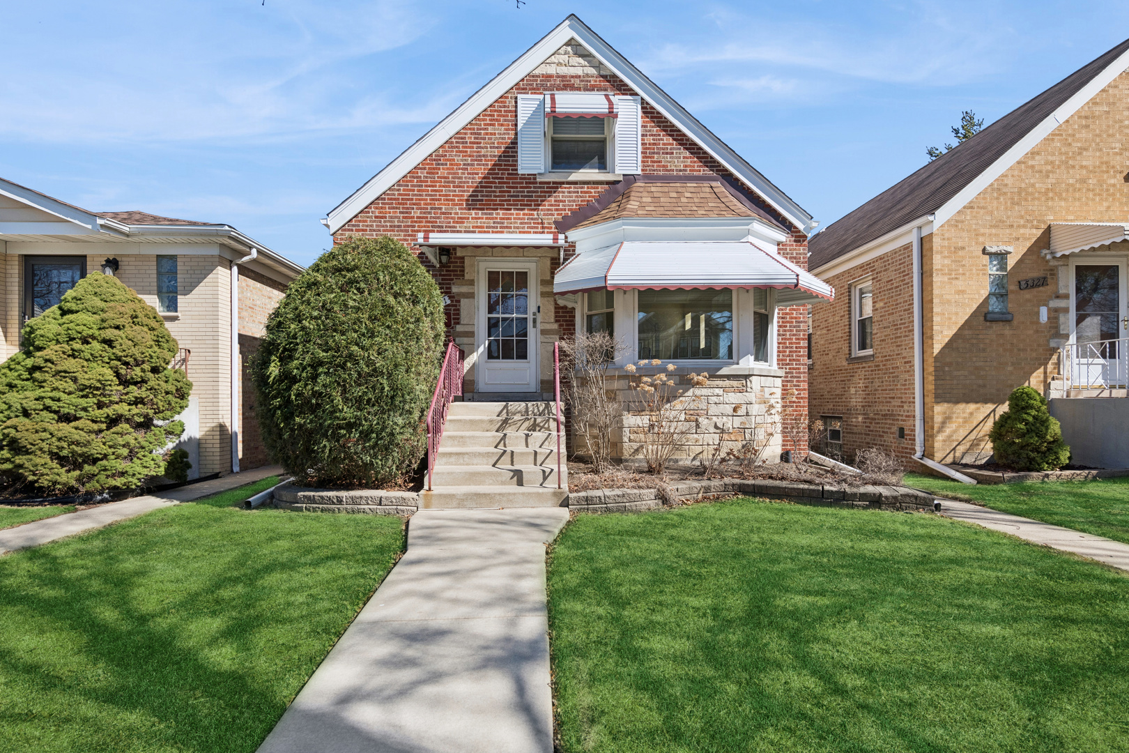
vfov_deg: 67.4
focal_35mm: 18
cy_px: 376
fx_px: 564
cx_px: 564
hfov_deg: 90.0
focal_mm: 18
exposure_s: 1/1000
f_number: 8
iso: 400
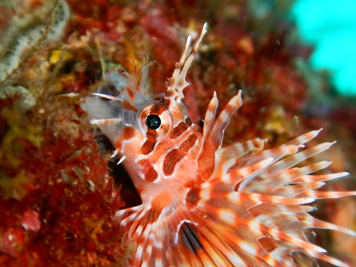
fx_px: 740
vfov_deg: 20.4
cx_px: 178
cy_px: 134
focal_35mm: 72
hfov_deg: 27.0
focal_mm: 13
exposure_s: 1/30
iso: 200
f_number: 4.5
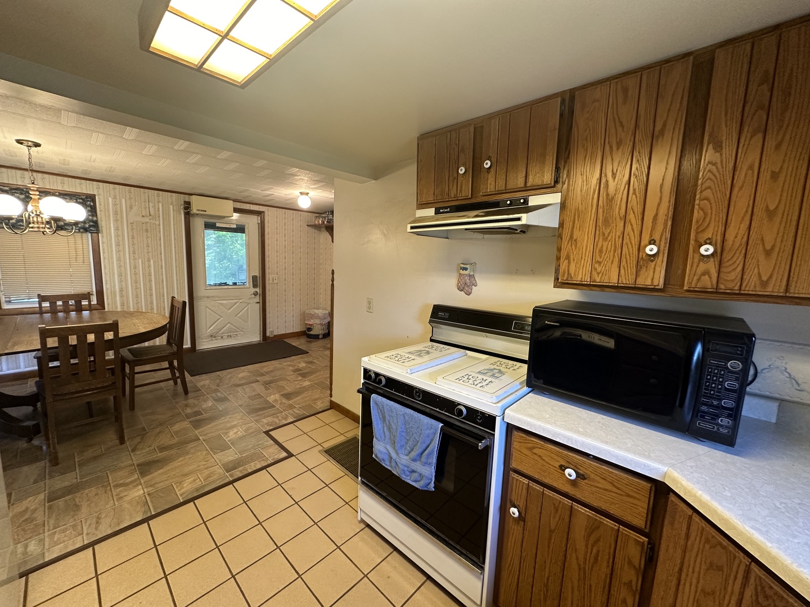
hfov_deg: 102.1
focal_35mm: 14
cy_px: 304
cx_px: 405
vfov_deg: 85.7
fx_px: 328
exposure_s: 1/60
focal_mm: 2.22
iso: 200
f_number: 2.2
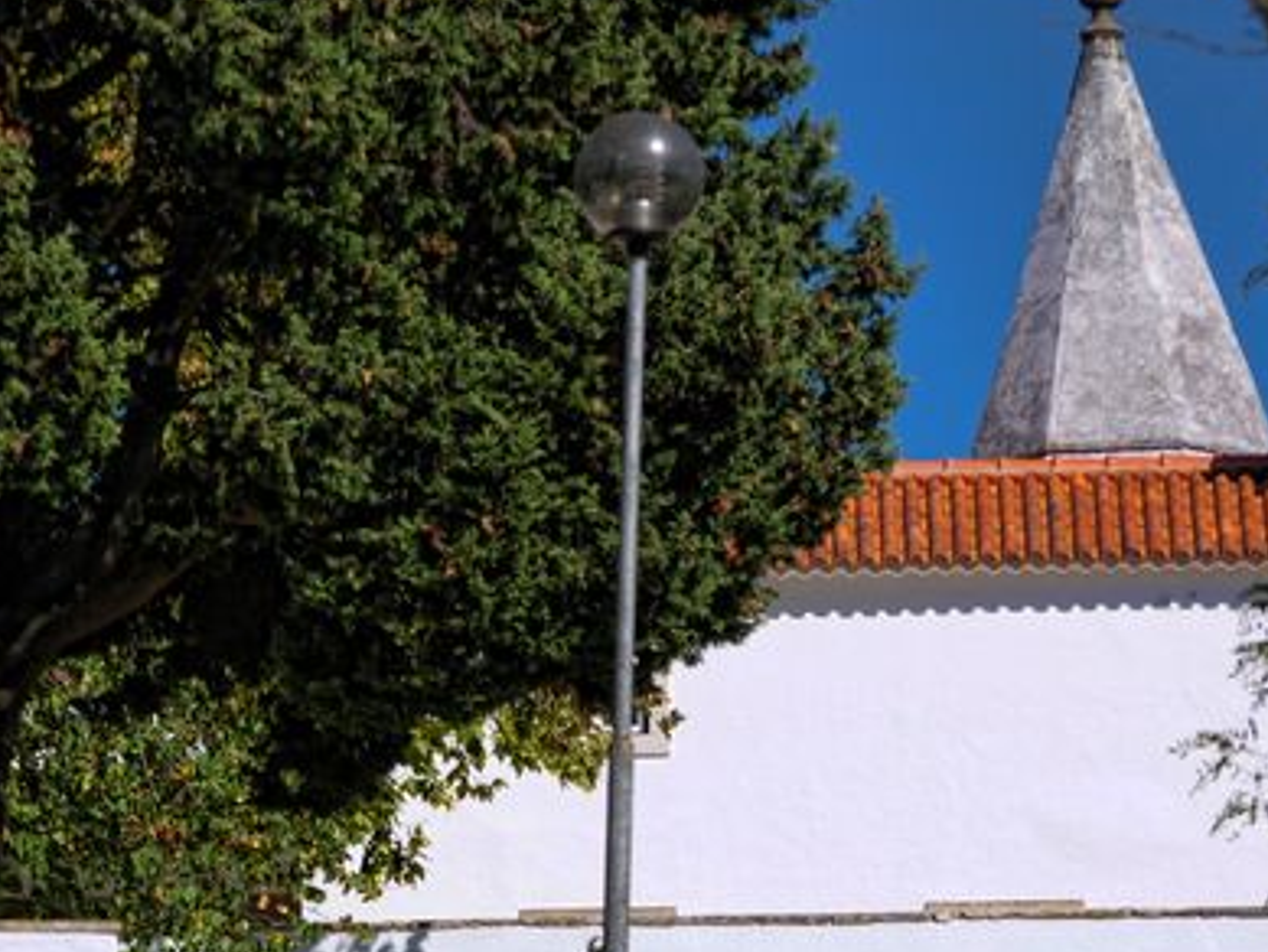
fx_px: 9344
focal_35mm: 255
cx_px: 362
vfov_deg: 5.8
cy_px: 771
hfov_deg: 7.8
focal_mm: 86
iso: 100
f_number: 6.3
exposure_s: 1/640
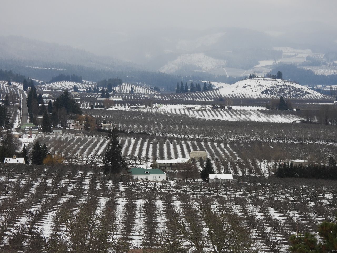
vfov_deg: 11.9
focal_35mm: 125
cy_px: 126
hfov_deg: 15.8
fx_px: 1217
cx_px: 168
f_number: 4
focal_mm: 22.3
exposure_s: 1/400
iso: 100
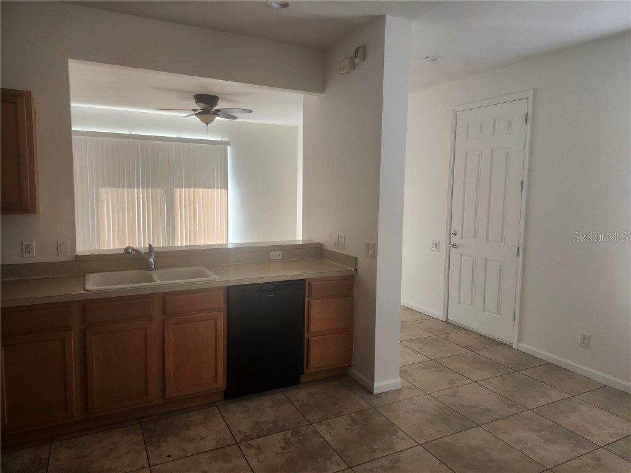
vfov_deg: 58.9
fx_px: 419
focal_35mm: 23
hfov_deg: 73.9
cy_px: 236
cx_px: 316
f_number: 1.8
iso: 160
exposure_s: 1/120
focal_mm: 5.54
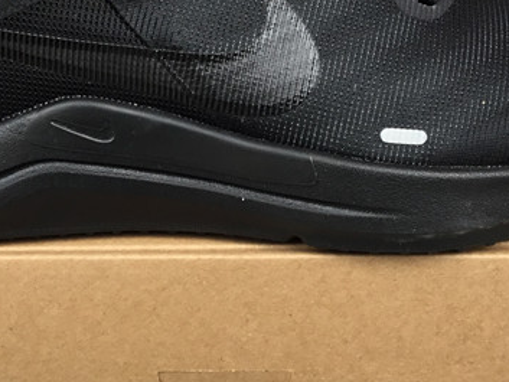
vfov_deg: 18.7
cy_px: 155
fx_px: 1162
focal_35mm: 79
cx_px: 229
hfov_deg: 24.7
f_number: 2.4
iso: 32
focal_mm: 3.3
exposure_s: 1/100
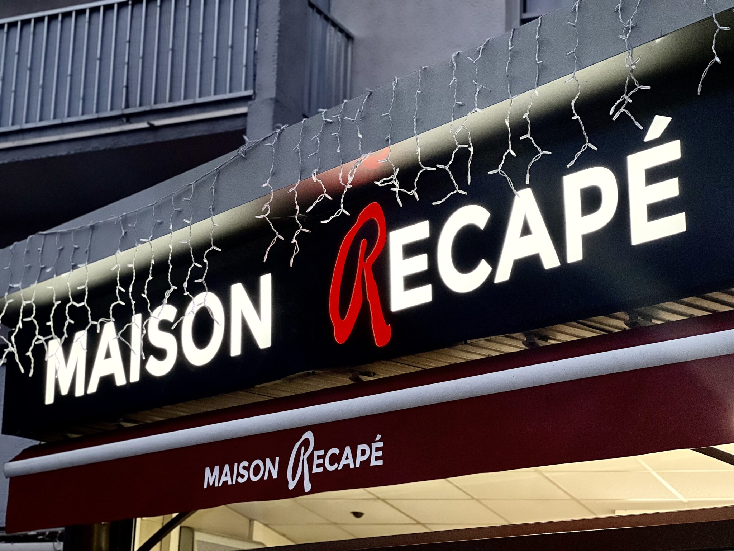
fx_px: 1633
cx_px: 367
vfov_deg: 19.1
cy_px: 276
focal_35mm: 77
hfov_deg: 25.3
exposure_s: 1/100
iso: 160
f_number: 2.8
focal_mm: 9
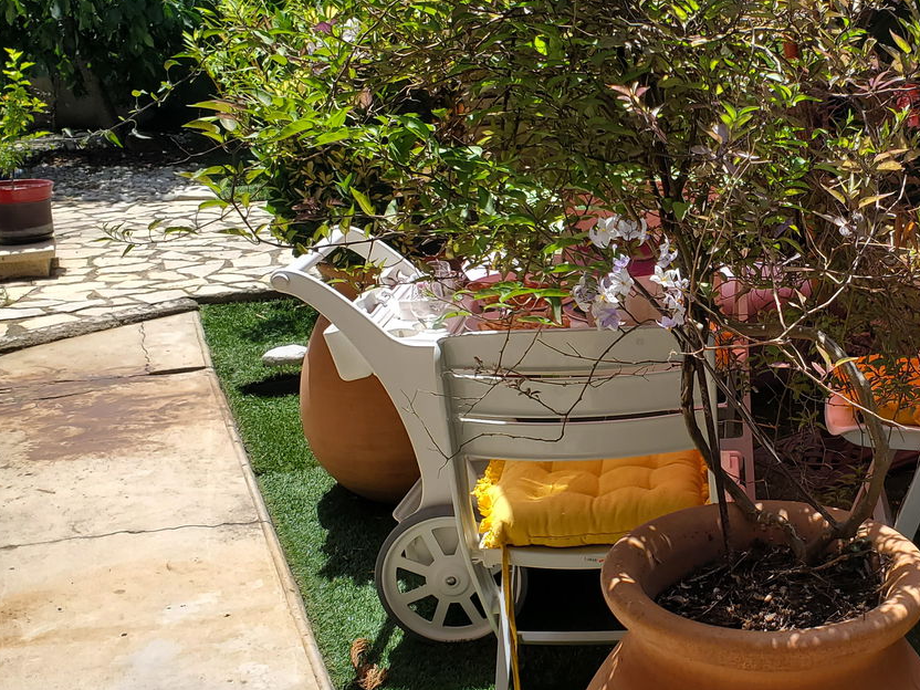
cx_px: 729
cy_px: 399
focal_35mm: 50
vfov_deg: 29.1
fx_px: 1329
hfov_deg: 36.9
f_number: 2.4
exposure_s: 1/1041
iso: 50
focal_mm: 4.3
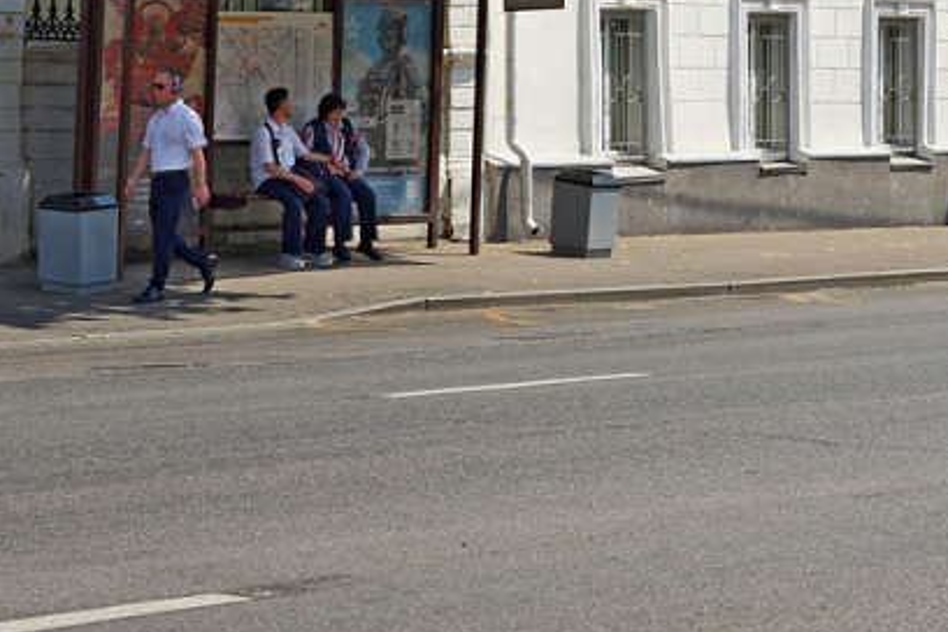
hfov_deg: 13.9
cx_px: 611
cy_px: 49
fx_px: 3871
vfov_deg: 9.3
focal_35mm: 147
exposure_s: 1/125
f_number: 11
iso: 100
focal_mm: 50
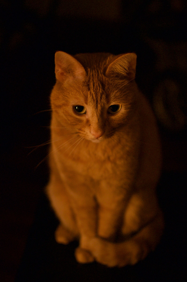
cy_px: 141
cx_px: 94
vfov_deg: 37.9
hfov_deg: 25.7
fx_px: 410
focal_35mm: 52
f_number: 1.8
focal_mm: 35
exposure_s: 1/60
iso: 400
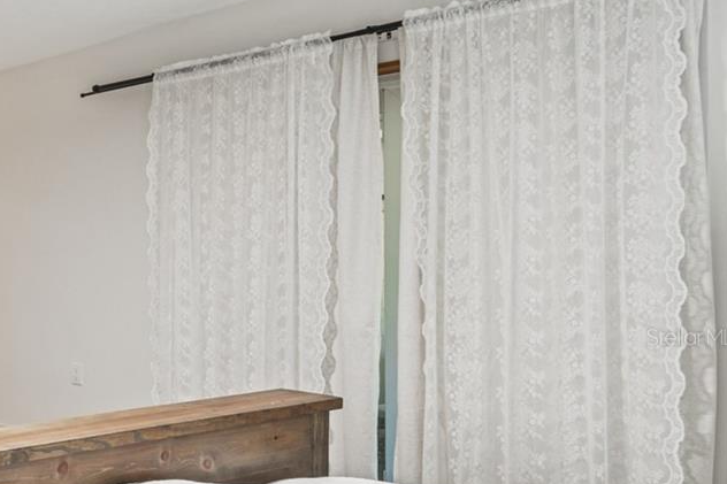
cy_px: 337
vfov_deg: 34.6
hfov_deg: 36.9
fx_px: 767
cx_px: -171
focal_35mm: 38
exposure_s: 1/2.5
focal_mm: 10
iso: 100
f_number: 7.1
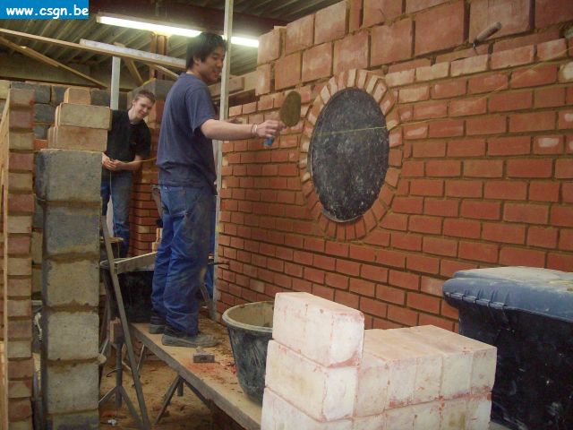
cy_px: 215
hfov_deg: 51.4
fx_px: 596
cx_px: 286
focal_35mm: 36
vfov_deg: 39.7
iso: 200
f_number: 2.7
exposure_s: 1/64
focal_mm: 6
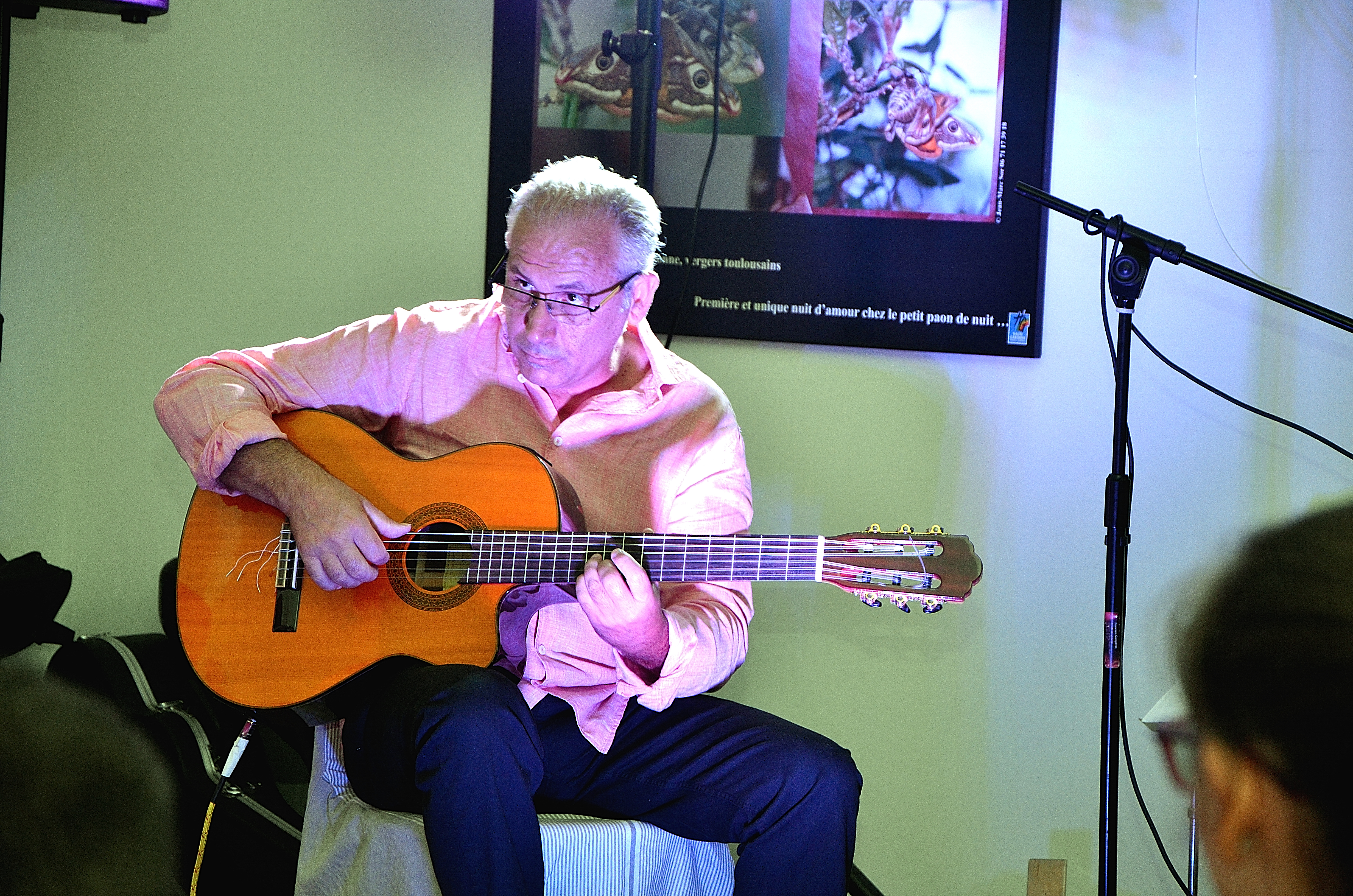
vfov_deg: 11.4
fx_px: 4501
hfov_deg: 17.1
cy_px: 448
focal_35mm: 120
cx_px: 676
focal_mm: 80
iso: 800
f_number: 5.3
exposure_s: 1/60
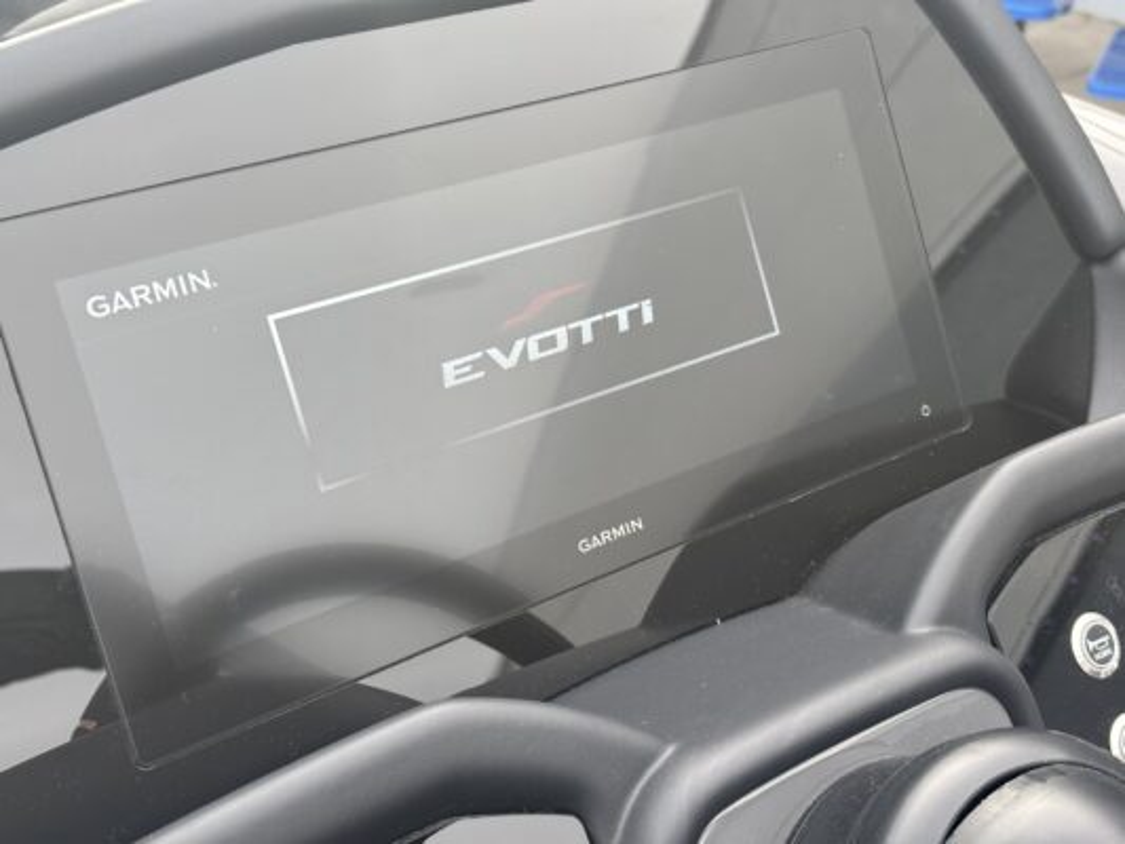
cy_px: 422
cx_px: 562
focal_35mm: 52
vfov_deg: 28.0
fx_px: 1690
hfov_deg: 36.8
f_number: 1.6
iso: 32
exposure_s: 1/209
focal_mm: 5.96
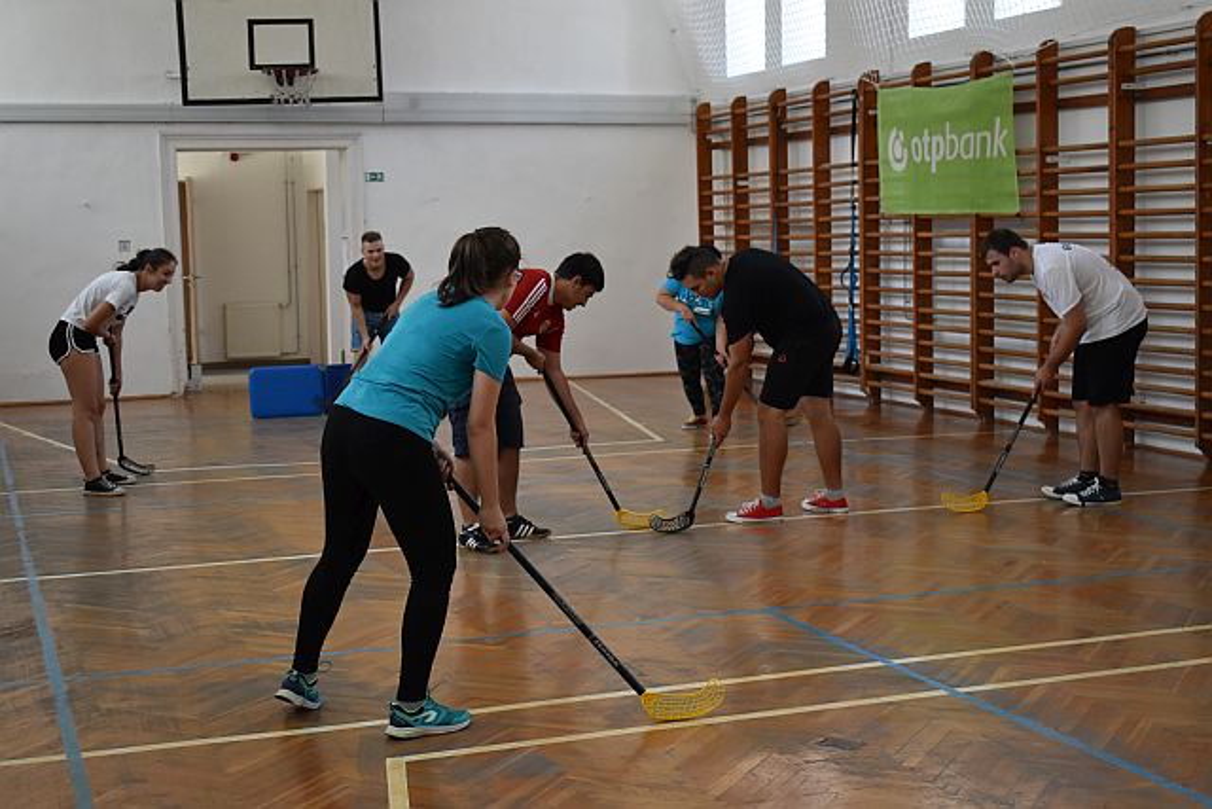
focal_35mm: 52
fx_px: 1768
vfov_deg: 25.8
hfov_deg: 37.8
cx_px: 606
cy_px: 404
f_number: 4.5
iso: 1250
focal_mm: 35
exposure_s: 1/125
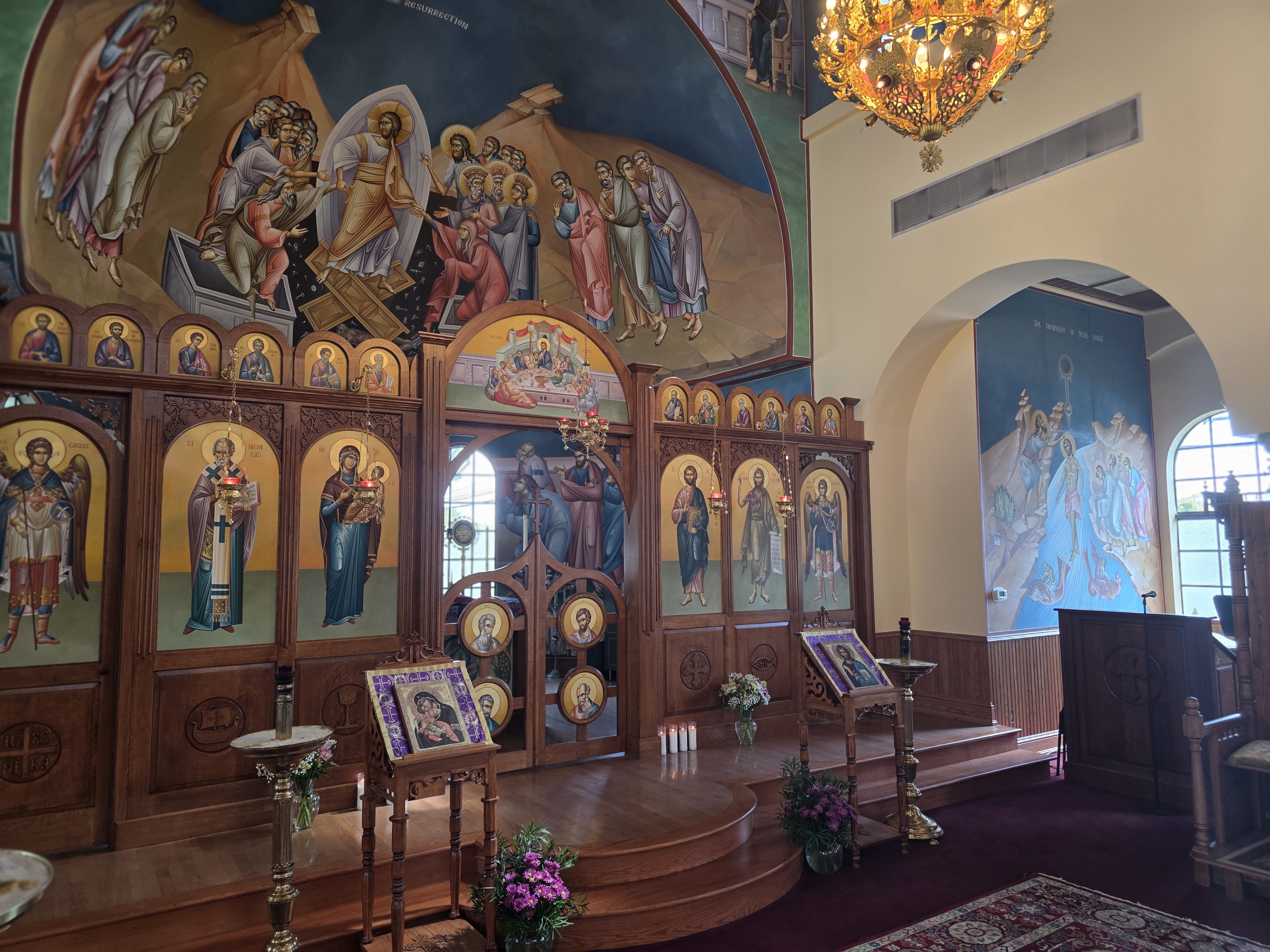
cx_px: 635
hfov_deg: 73.9
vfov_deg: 58.9
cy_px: 476
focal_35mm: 23
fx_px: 844
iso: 100
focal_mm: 6.3
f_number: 1.7
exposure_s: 1/120
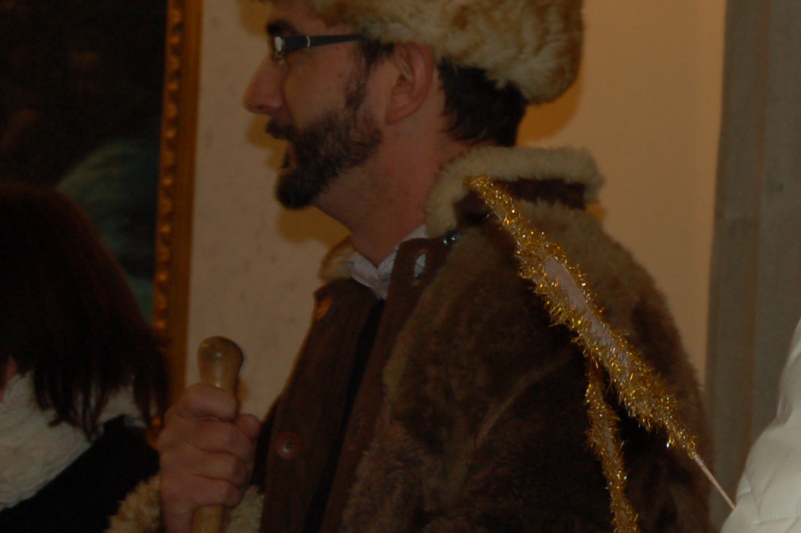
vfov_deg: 6.1
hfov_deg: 9.2
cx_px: 758
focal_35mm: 223
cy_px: -83
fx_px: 4966
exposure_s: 1/60
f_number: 5.6
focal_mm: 55
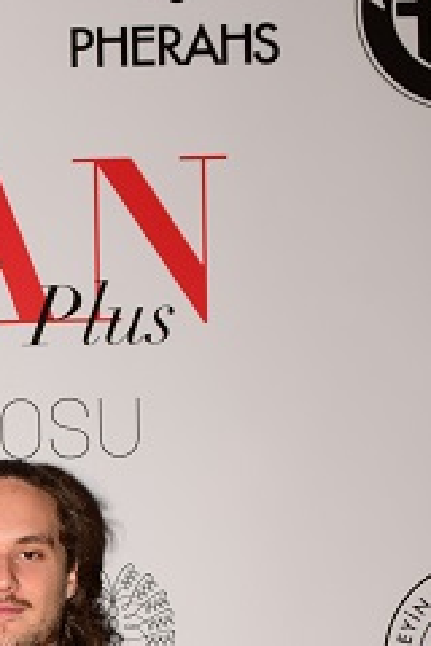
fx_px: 2173
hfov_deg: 10.9
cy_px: 961
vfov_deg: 15.6
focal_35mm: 121
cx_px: -199
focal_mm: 29
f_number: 5
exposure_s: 1/250
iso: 640
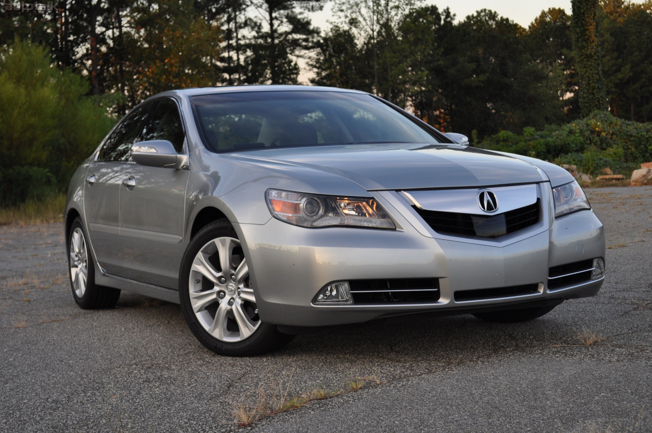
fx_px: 1085
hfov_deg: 33.4
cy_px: 216
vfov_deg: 22.6
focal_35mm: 60
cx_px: 326
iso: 360
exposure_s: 1/125
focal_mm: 40
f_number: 5.6
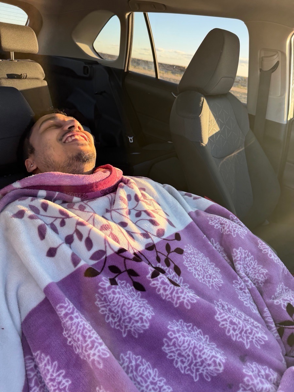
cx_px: 147
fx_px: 272
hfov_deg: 56.8
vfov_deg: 71.6
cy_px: 196
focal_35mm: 24
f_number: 1.78
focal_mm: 6.76
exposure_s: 1/176
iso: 64
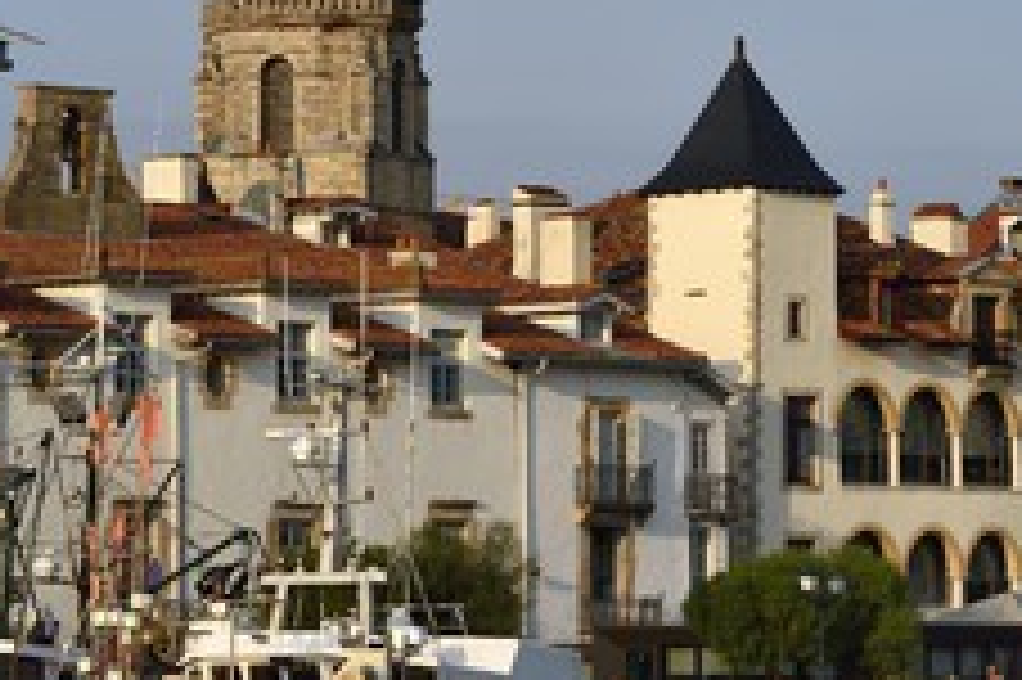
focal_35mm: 241
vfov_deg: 5.7
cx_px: 450
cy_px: 360
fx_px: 6837
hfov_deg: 8.5
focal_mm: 130
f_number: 9
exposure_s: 1/320
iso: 200
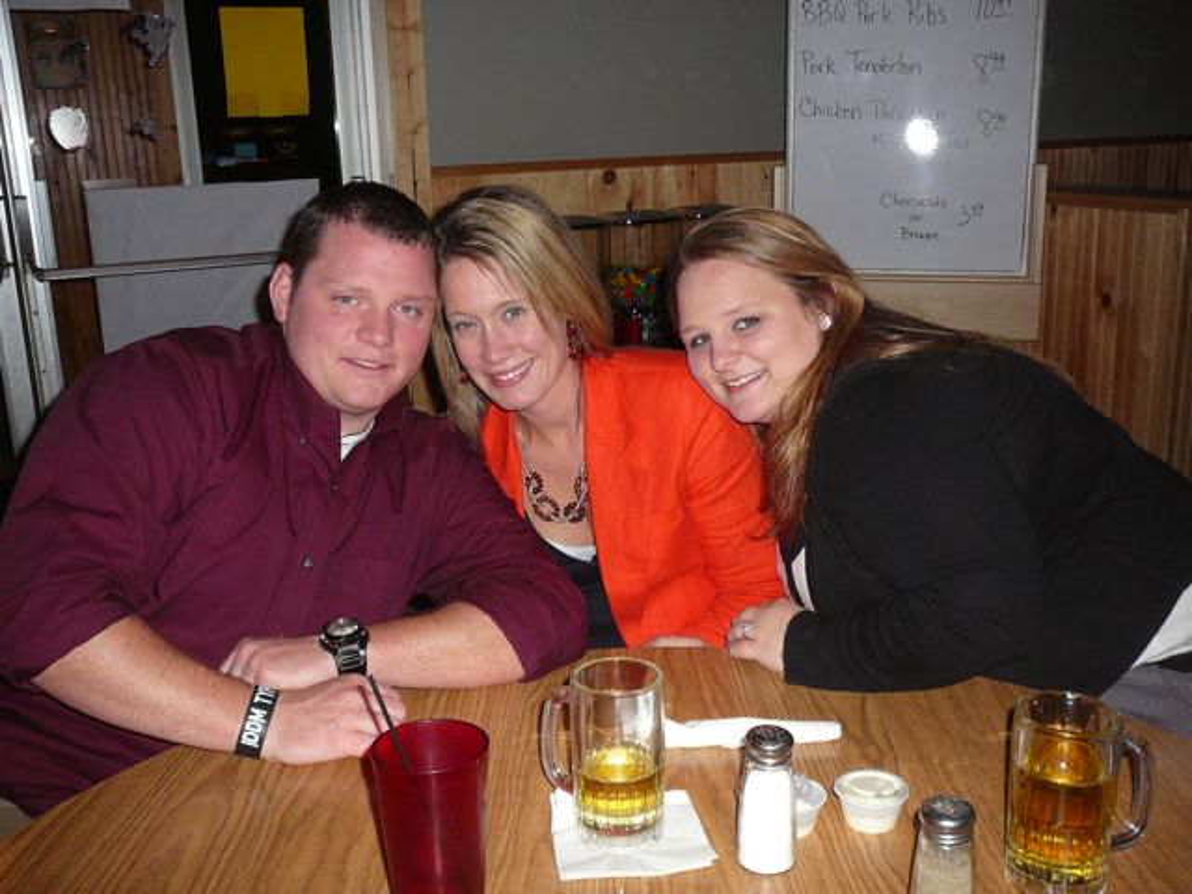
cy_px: 447
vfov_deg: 40.7
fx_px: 1205
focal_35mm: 35
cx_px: 596
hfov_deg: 52.6
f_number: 2.8
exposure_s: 1/30
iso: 160
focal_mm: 5.2
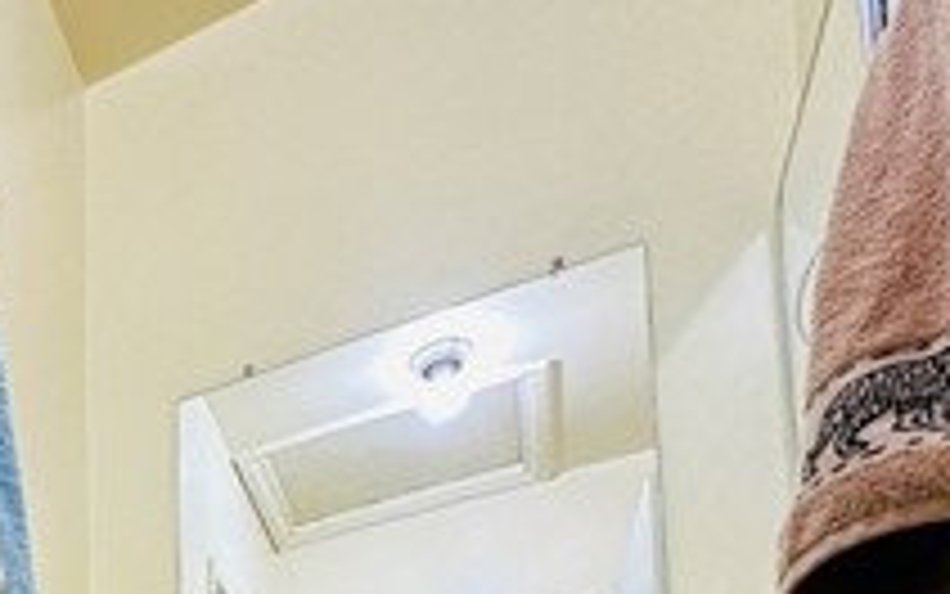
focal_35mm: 45
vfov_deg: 20.7
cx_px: -239
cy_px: 1044
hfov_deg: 34.0
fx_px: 1165
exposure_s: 1/60
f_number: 2.2
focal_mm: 2.22
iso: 160
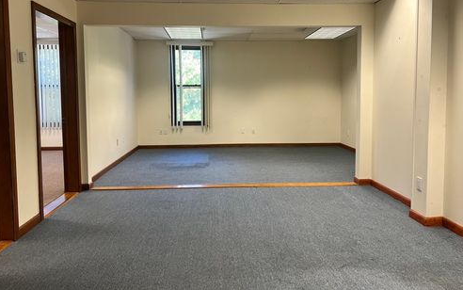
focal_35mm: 28
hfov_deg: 66.4
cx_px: 232
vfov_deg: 44.3
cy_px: 114
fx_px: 353
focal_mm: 5.7
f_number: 1.5
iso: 80
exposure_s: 1/120
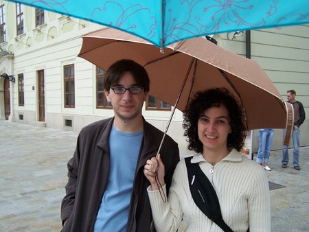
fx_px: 339
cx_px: 154
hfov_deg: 49.0
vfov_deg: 37.8
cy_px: 116
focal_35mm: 38
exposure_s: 1/250
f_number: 2.8
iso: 80
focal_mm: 6.3
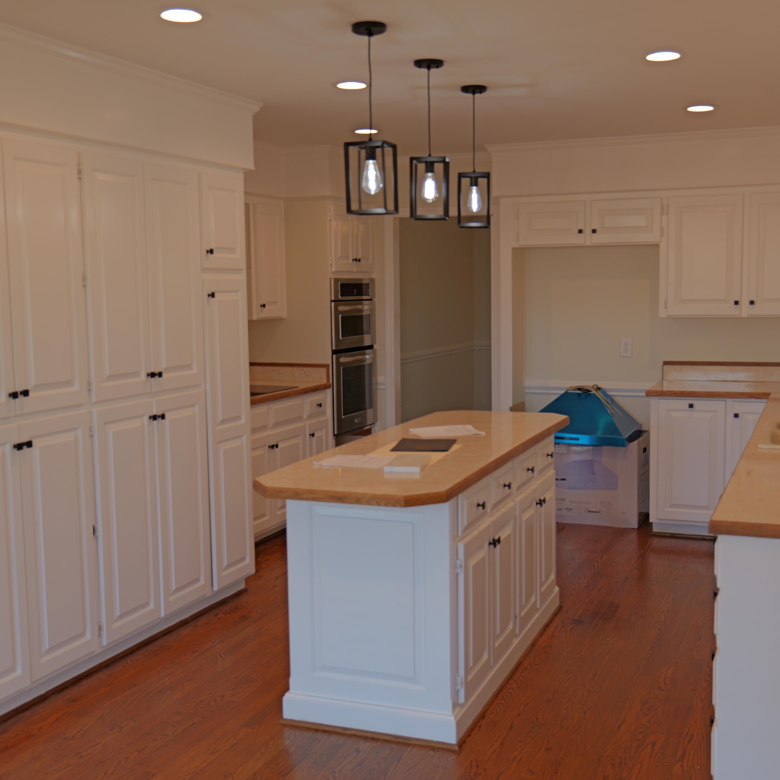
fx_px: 994
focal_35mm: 39
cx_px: 420
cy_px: 395
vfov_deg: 42.8
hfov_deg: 42.8
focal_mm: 30
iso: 200
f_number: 4.5
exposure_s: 1/125
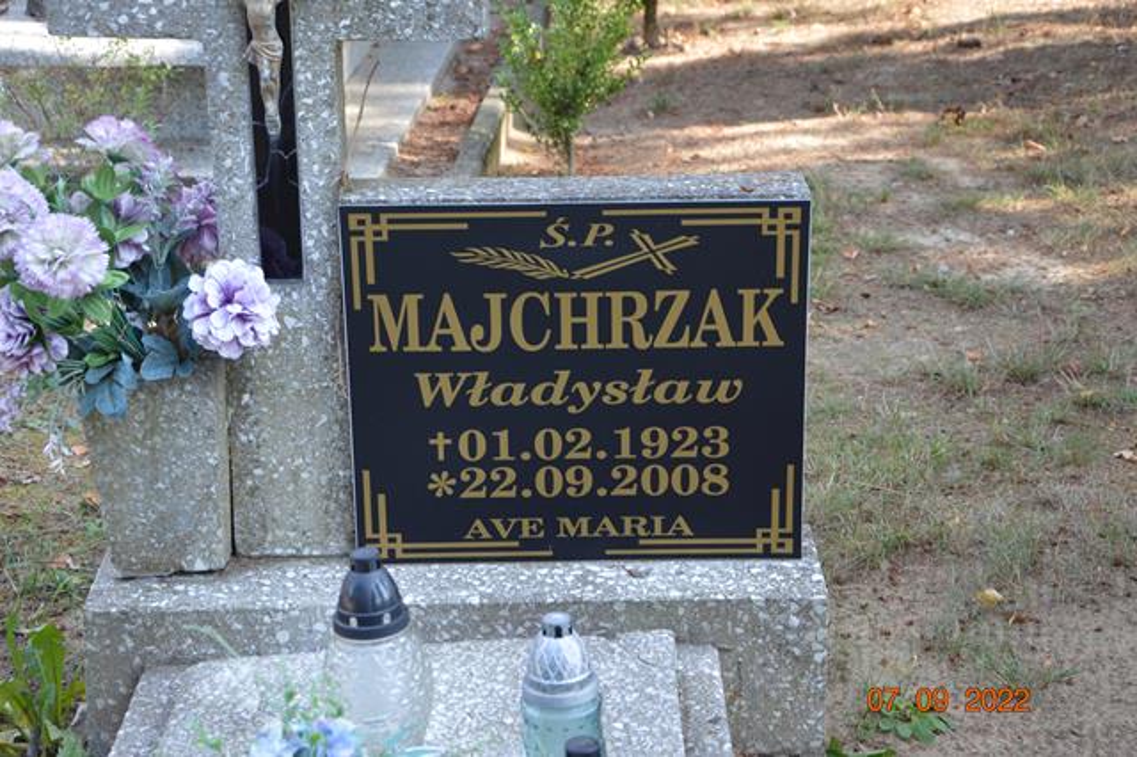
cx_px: 568
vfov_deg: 20.1
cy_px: 378
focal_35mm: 68
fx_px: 2131
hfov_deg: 29.9
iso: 320
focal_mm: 45
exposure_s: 1/125
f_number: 5.6
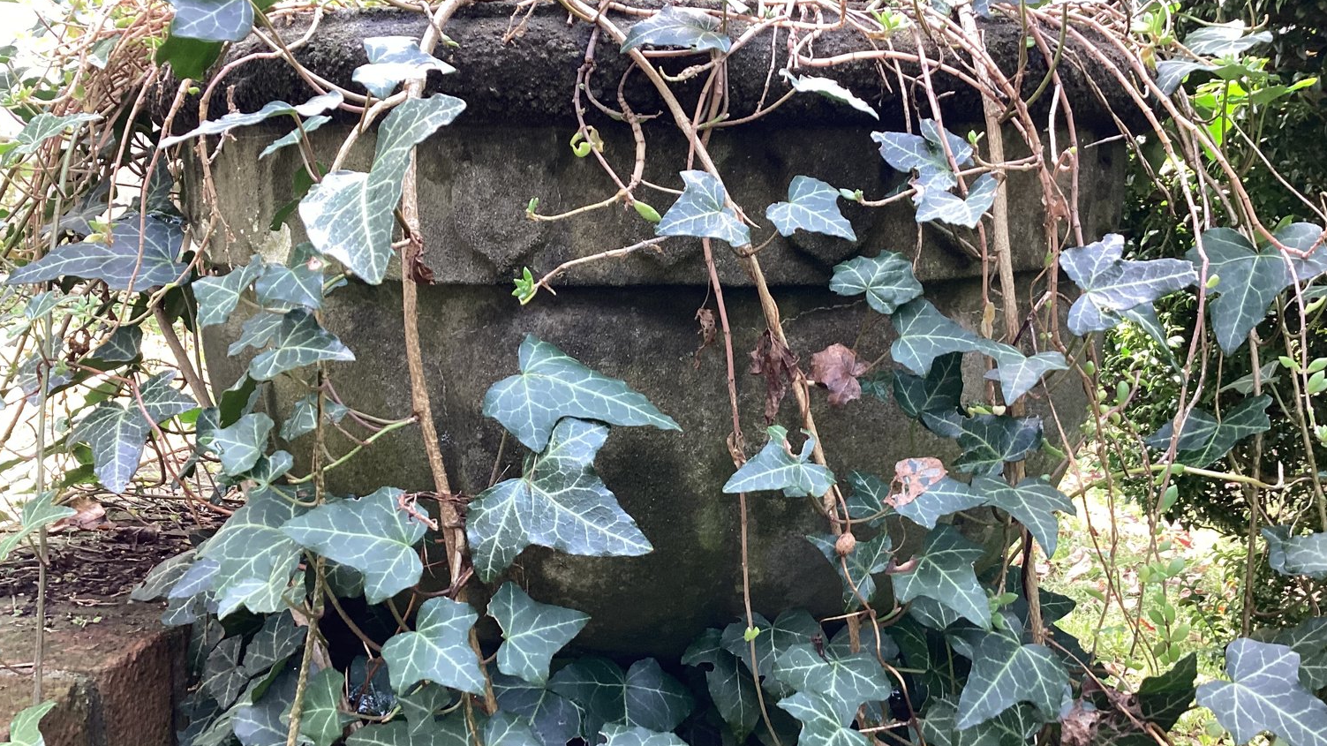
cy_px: 391
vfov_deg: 34.6
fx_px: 1196
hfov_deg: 58.0
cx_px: 663
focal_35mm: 34
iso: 80
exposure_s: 1/120
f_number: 2.4
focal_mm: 3.3
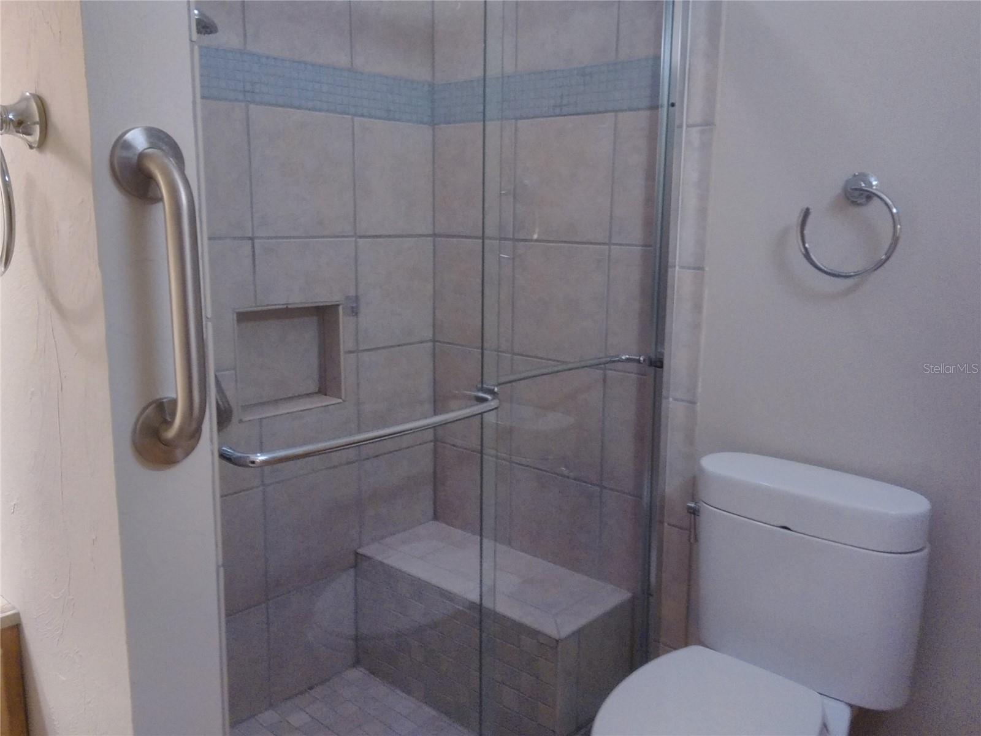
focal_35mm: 28
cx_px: 490
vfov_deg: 49.7
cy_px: 368
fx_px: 794
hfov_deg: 63.4
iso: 223
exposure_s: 1/30
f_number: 2.65
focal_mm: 3.69
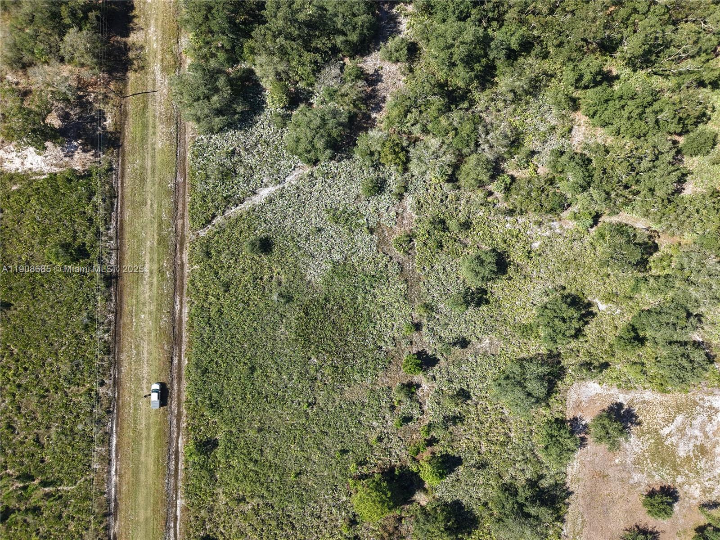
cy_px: 270
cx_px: 360
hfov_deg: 71.6
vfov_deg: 56.8
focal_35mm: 24
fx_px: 499
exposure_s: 1/50
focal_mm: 8.67
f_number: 1.8
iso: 100
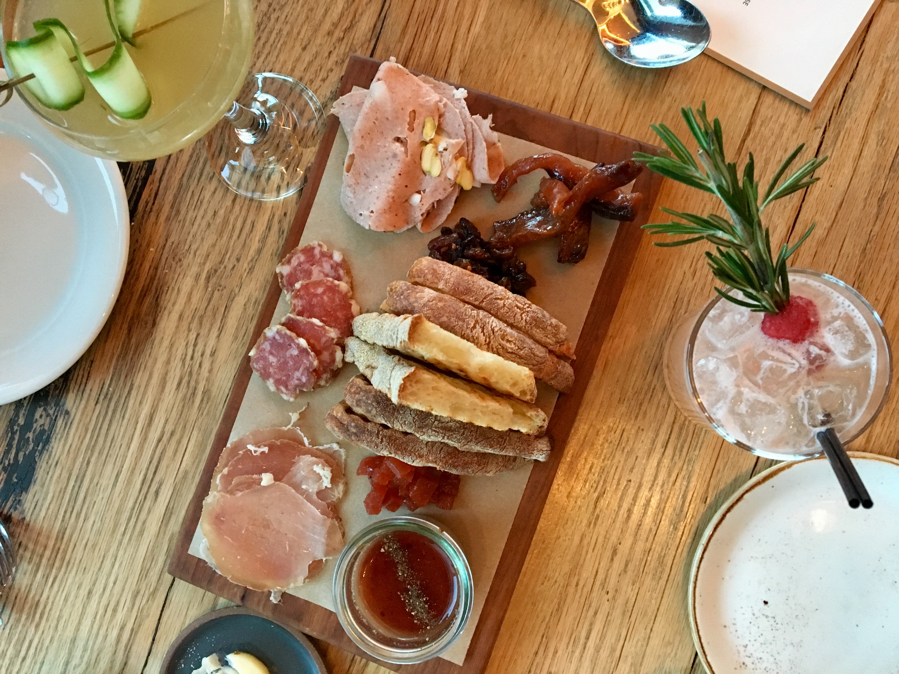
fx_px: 753
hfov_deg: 61.7
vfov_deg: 48.2
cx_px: 450
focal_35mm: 29
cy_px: 337
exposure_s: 1/15
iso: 250
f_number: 2.2
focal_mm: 4.15
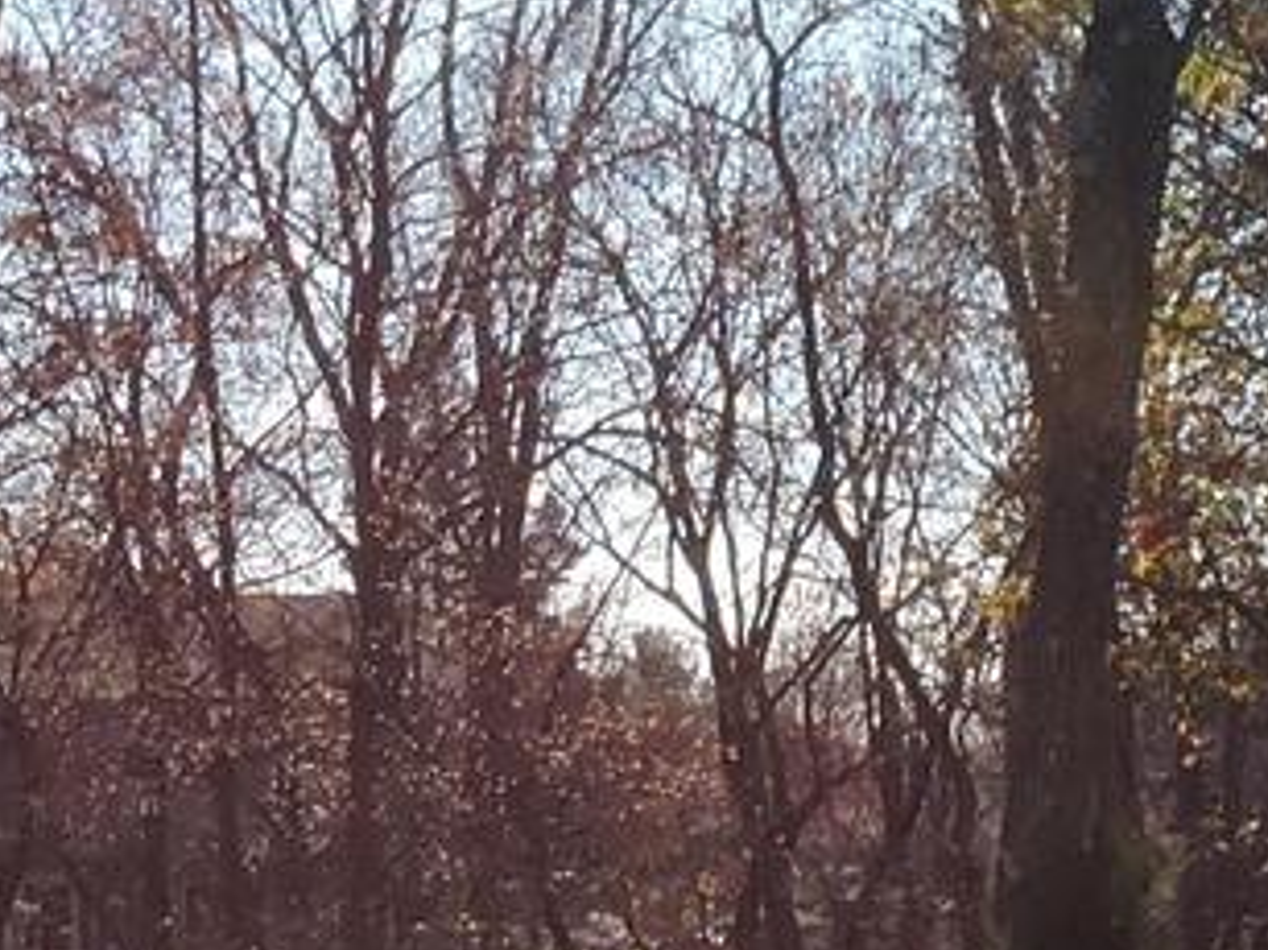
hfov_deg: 12.3
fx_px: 5859
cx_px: 1045
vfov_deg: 9.3
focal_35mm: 160
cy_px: 607
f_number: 3.3
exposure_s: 1/1600
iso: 160
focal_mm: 4.3
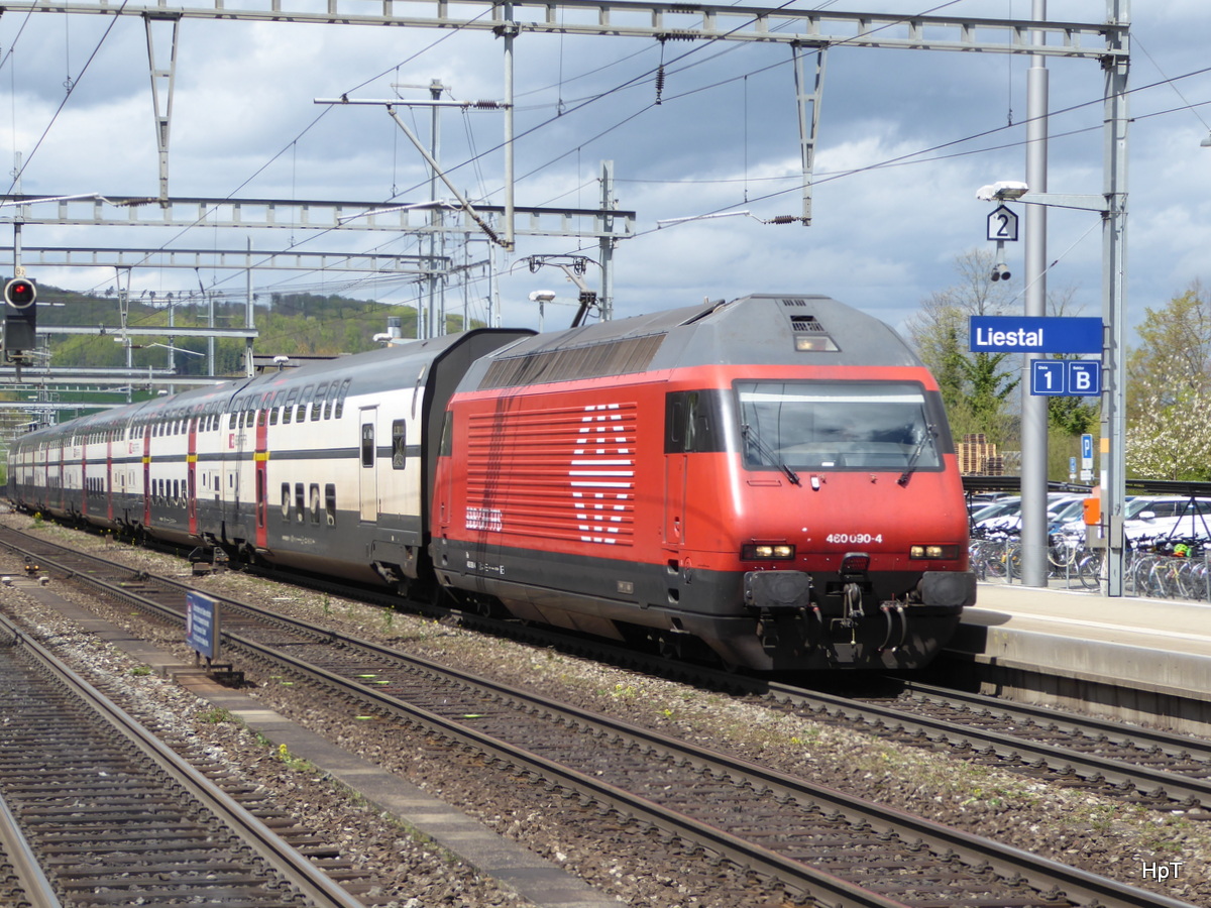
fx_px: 3428
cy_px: 454
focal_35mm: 98
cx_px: 606
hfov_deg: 20.0
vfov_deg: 15.1
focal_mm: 16.1
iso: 80
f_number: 4.9
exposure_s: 1/320
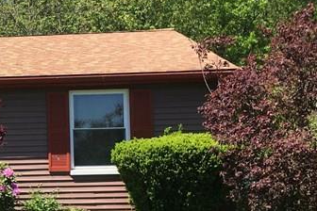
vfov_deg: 14.8
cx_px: -106
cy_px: 168
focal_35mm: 92
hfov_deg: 20.1
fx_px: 810
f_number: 2.2
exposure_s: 1/810
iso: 25
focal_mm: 4.15
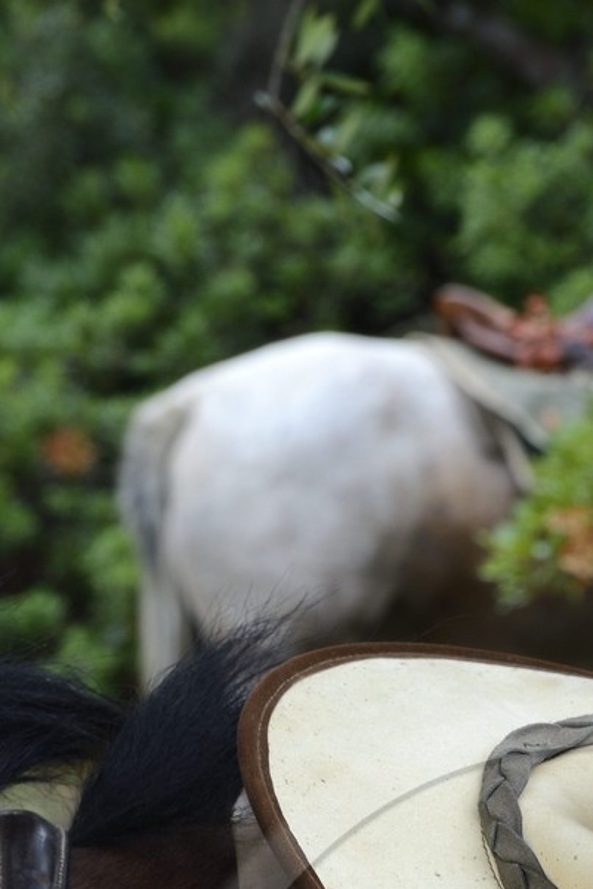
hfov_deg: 8.3
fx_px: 4074
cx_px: 597
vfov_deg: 12.1
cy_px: 1157
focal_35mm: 165
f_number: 8
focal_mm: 62
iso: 200
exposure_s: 1/100
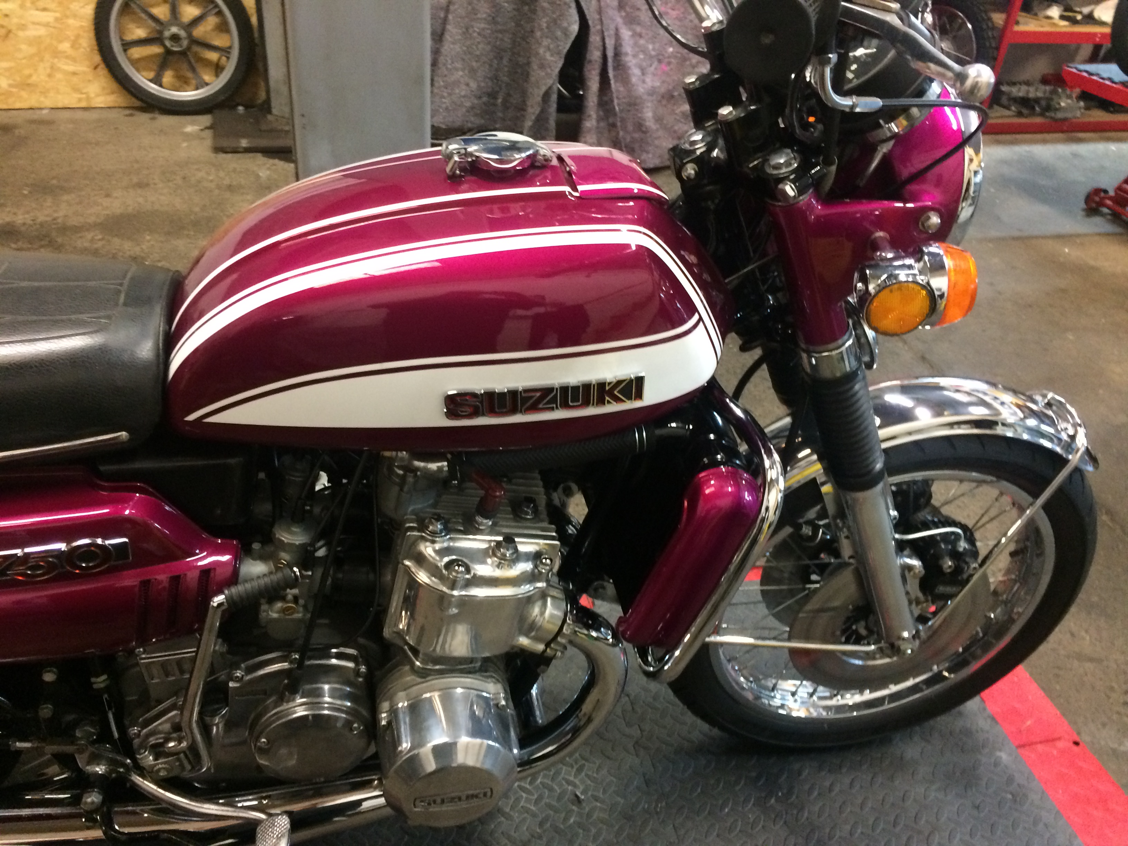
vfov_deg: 48.2
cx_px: 564
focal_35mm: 29
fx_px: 945
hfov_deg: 61.7
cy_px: 423
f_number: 2.2
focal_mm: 4.15
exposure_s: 1/20
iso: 320
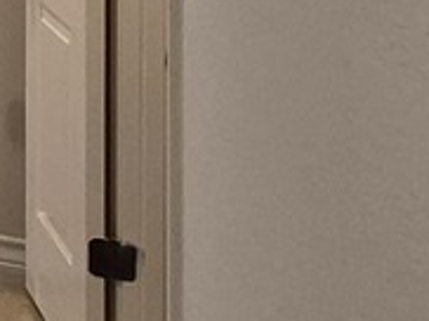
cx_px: -971
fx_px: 1275
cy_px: -267
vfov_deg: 12.9
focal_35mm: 103
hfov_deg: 10.4
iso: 125
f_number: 2.2
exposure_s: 1/60
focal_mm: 1.74
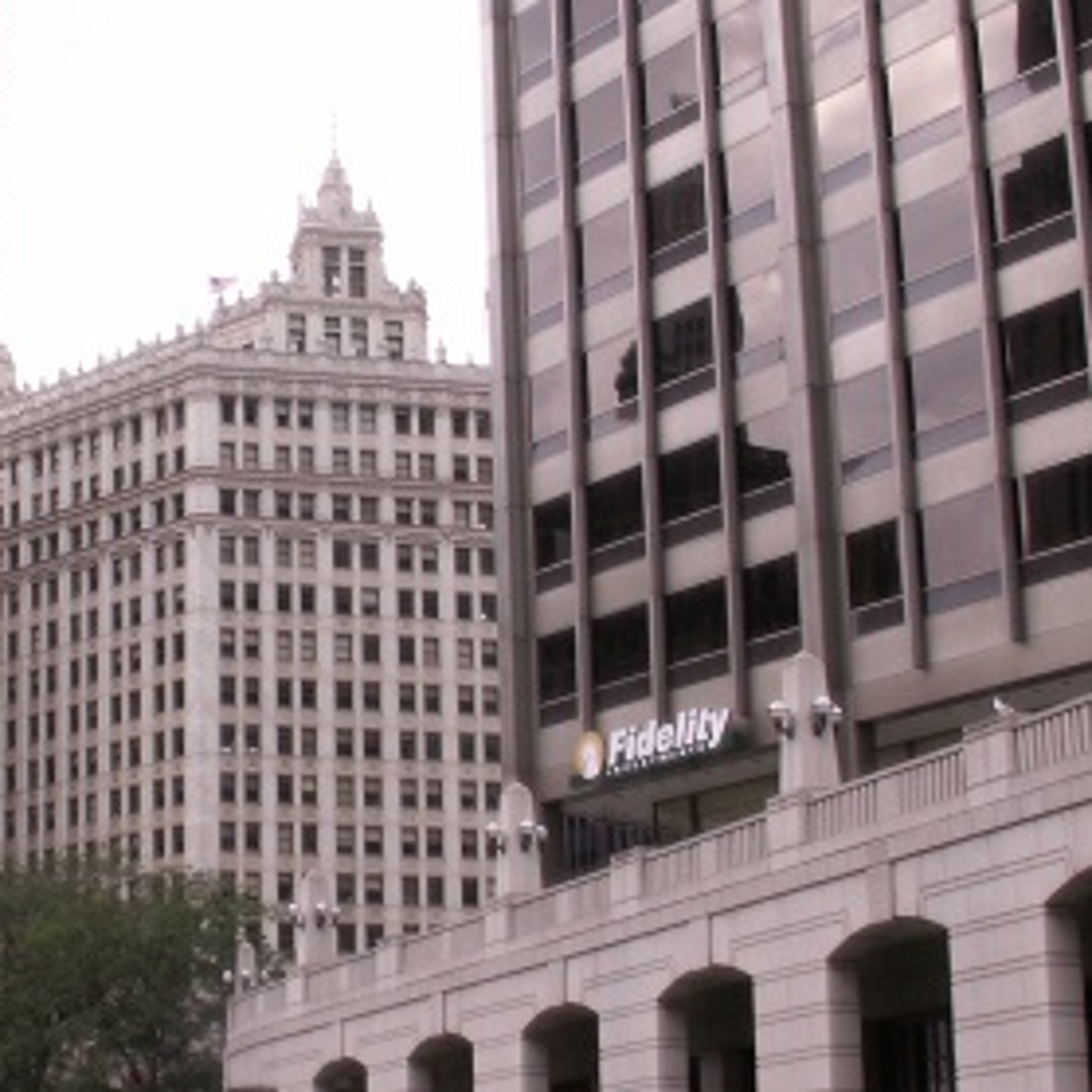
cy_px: 646
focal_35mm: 71
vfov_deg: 24.3
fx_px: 2534
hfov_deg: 24.0
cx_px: 235
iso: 50
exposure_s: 1/125
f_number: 5
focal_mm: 5.86
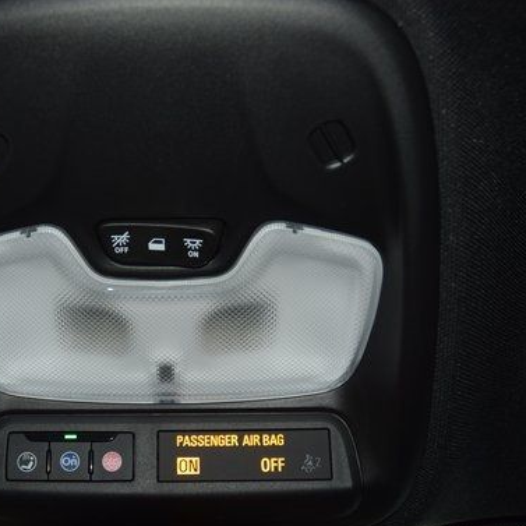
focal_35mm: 52
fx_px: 894
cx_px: 159
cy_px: 252
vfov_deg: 32.8
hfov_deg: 32.4
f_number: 3.8
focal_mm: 24
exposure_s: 1/60
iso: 220
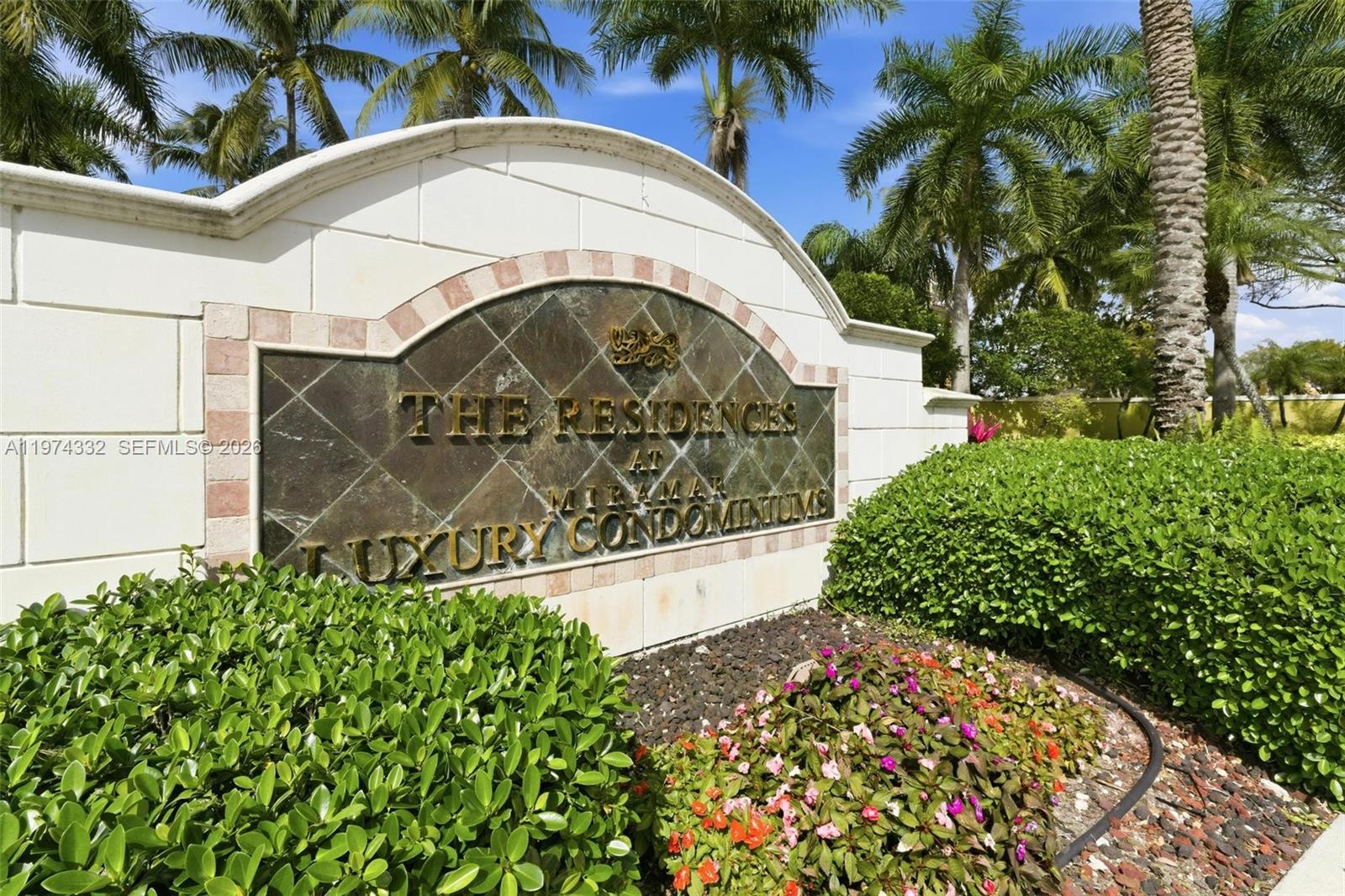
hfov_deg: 100.4
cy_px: 448
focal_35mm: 15
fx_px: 560
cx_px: 672
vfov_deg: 77.3
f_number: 9
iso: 100
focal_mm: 10
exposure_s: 1/125
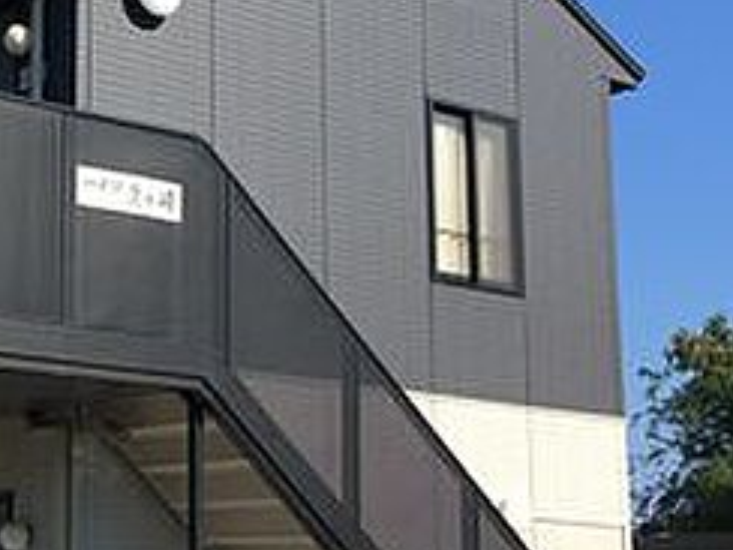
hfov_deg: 24.2
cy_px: 328
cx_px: -51
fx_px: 1609
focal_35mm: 76
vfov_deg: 19.4
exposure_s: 1/1026
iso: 25
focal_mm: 4.15
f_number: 2.2
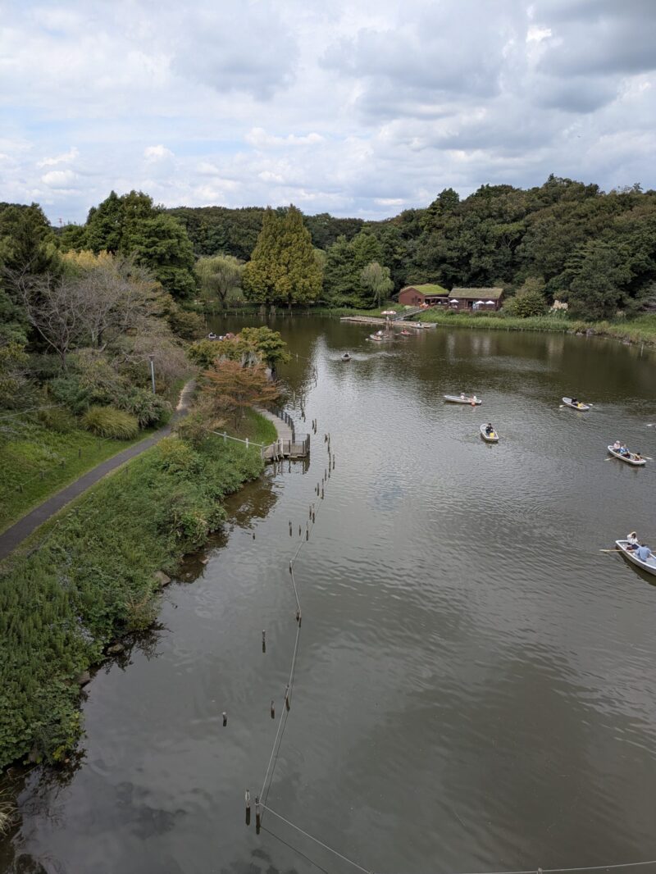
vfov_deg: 69.4
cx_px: 328
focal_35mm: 25
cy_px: 437
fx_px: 631
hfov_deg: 54.9
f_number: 1.89
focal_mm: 5.43
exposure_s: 1/1513
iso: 48
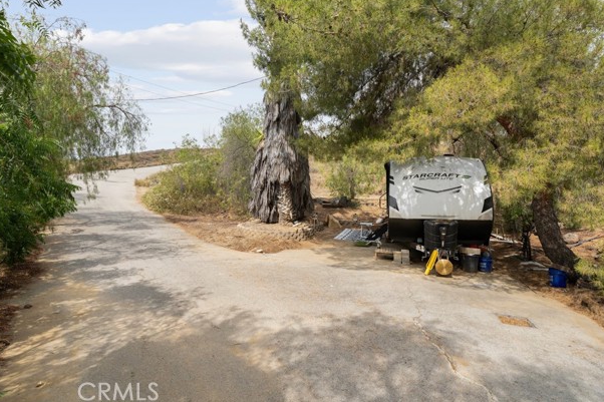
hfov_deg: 93.3
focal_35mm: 17
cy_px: 192
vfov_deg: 70.4
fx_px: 285
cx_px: 309
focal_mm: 16
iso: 400
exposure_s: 1/125
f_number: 7.1
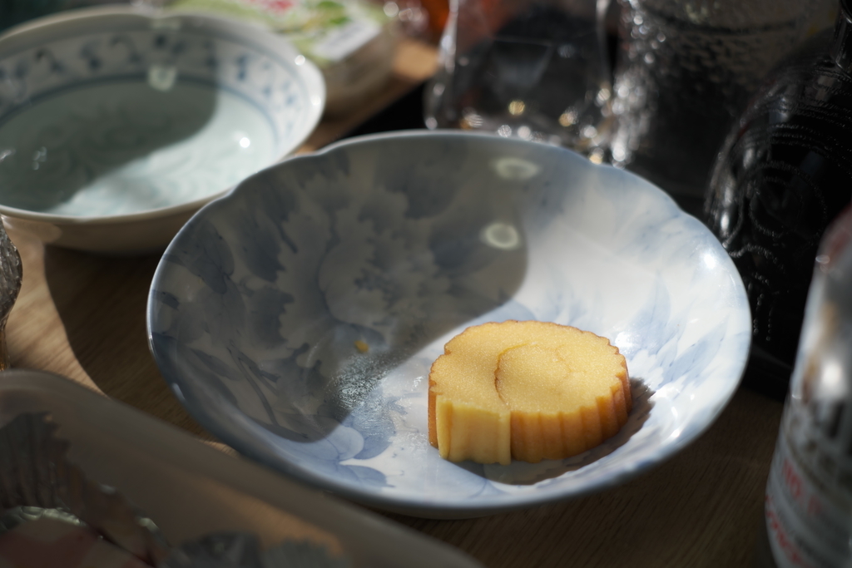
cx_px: 426
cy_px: 284
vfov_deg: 25.5
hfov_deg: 37.5
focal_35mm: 53
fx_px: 1254
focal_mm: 35
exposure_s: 1/280
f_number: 2.8
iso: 160
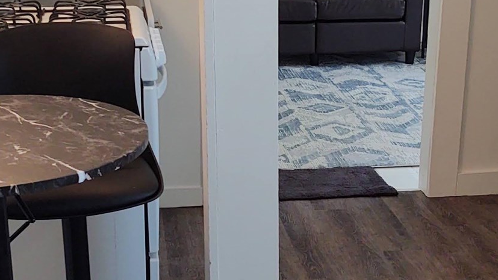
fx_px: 1083
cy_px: 148
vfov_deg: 14.7
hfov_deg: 25.9
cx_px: 273
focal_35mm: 82
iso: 175
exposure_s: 1/100
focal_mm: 4.75
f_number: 1.7
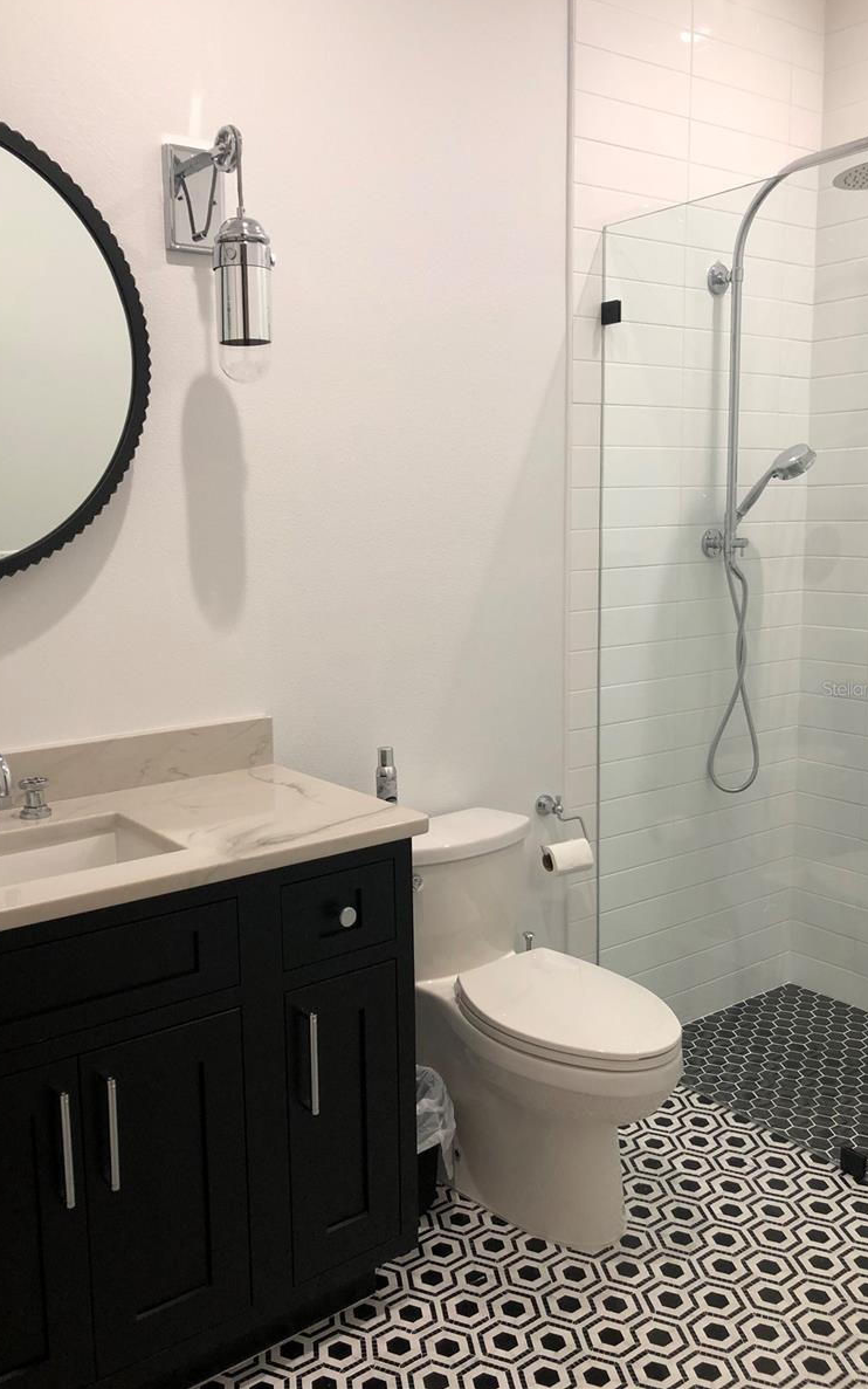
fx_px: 1135
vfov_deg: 62.9
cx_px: 379
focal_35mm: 30
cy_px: 688
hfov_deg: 41.8
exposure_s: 1/24
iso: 40
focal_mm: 4
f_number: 1.8
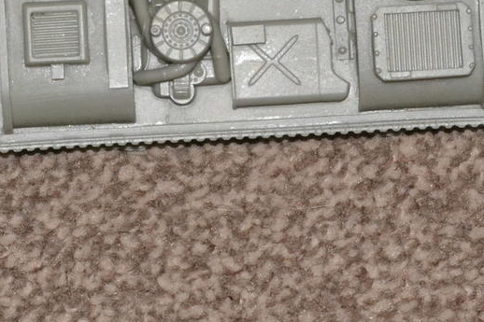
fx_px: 2569
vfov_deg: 7.2
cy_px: 19
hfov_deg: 10.8
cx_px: 222
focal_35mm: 191
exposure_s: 1/60
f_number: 22
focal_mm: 55
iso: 3200
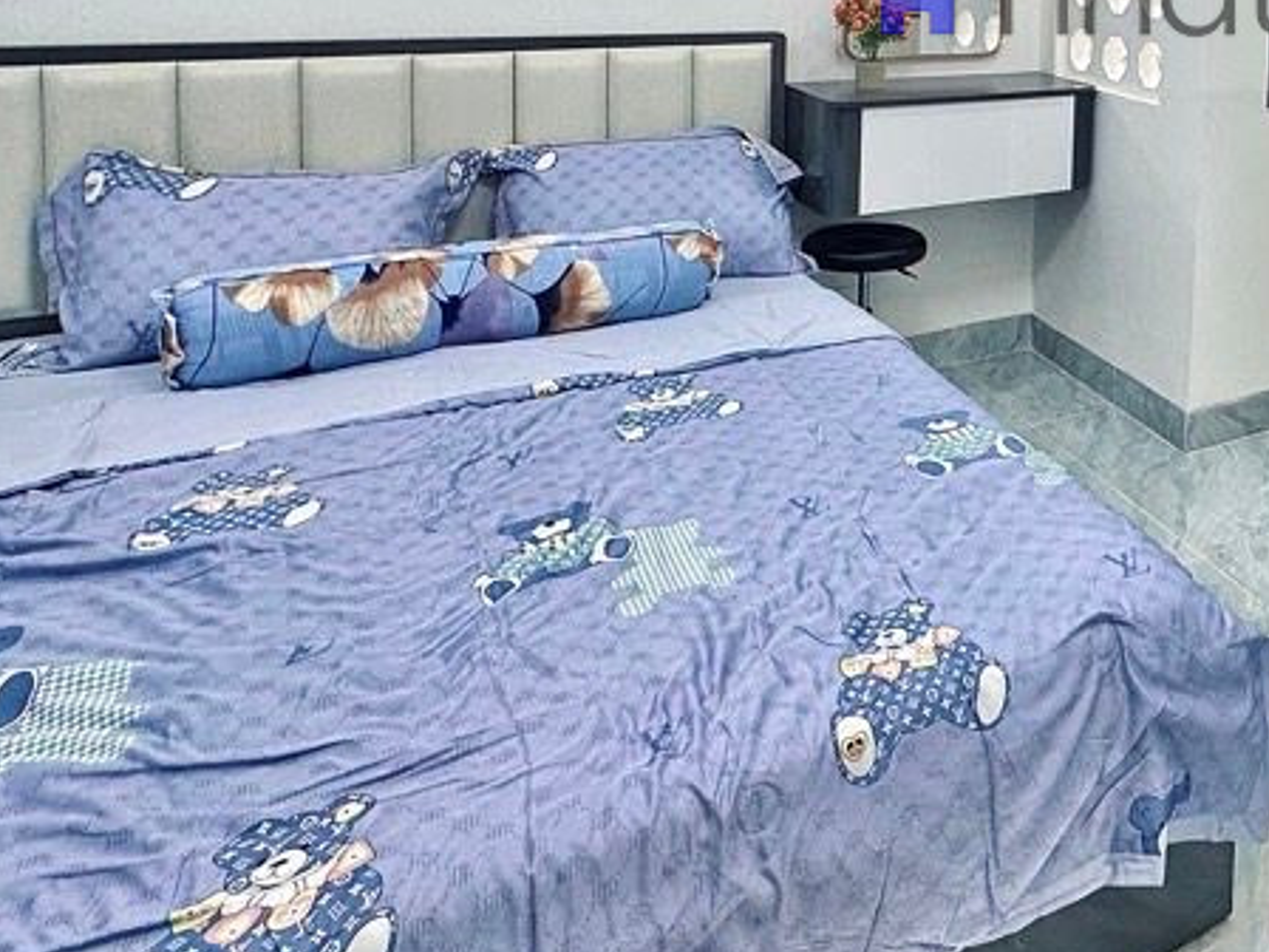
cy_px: -8
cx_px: 1215
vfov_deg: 38.9
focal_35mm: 32
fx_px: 1173
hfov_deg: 48.6
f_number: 2.2
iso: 100
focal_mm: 2.22
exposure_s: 1/100
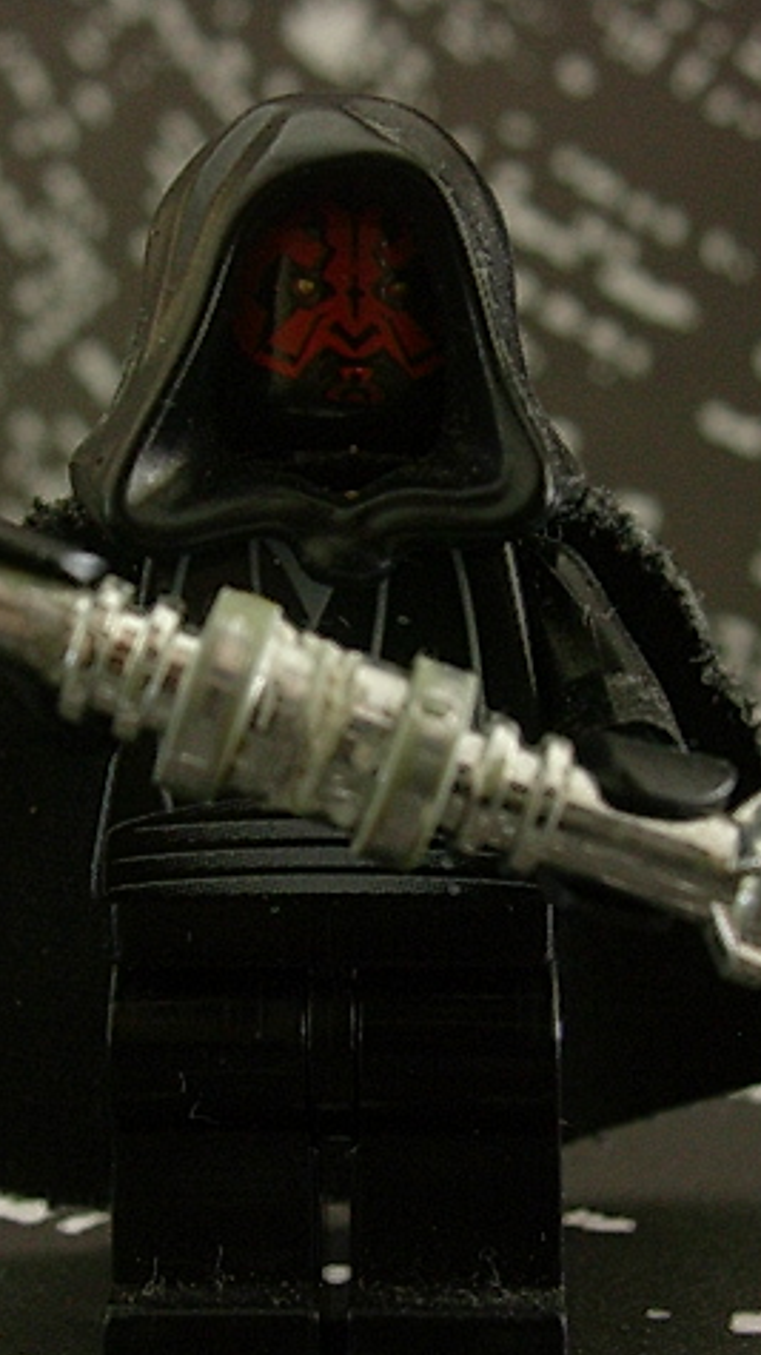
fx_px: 2369
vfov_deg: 31.9
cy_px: 676
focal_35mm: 66
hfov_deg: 18.2
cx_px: 296
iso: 70
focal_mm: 6.7
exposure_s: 1/10
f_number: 2.9
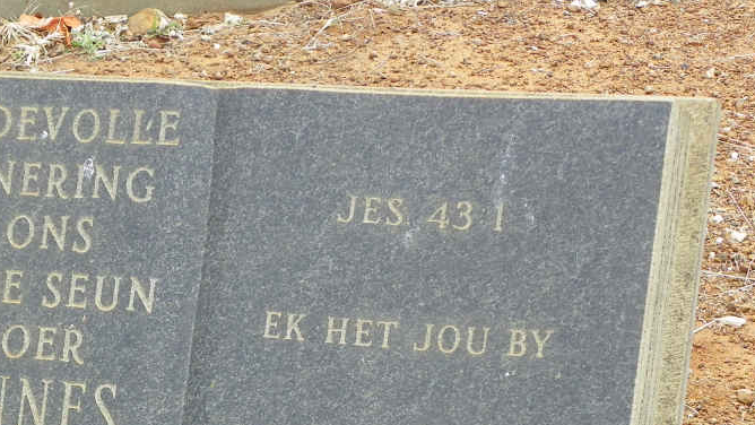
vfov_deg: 9.0
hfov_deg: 16.1
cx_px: 183
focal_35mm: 133
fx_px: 2663
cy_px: 480
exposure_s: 1/160
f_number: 3.5
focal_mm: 12.1
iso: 64
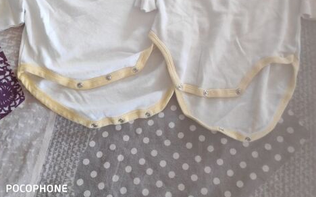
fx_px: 250
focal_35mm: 29
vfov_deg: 38.5
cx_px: 155
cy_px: 2
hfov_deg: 64.7
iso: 701
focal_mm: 3.94
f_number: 1.9
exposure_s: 1/100
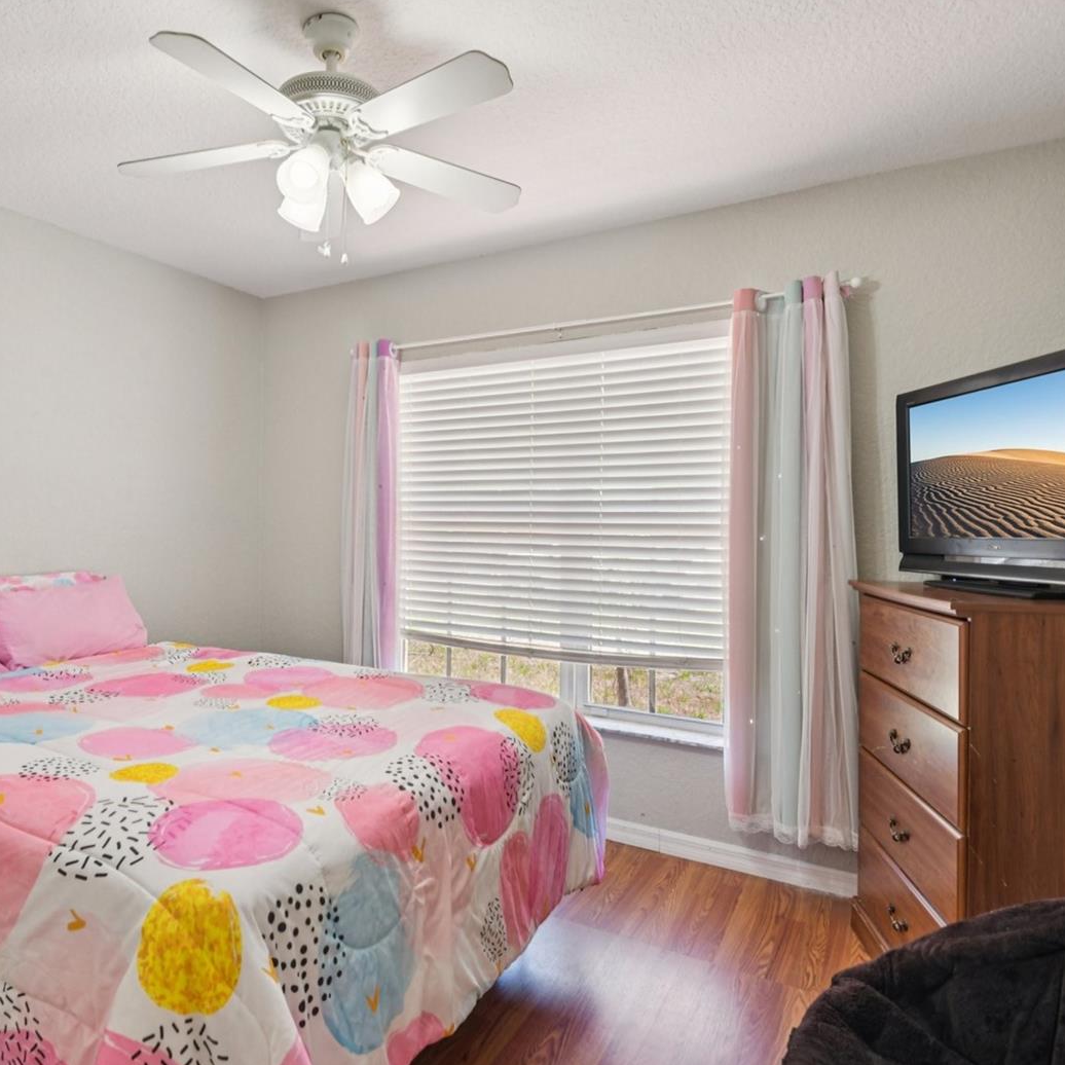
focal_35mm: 21
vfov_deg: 72.1
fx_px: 731
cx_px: 421
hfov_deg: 71.3
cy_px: 538
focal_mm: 16
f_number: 8
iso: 400
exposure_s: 1/30
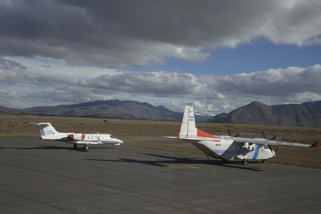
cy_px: 107
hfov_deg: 41.1
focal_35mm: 48
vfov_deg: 28.1
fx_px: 428
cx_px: 160
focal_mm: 48
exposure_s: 1/250
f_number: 20
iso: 400
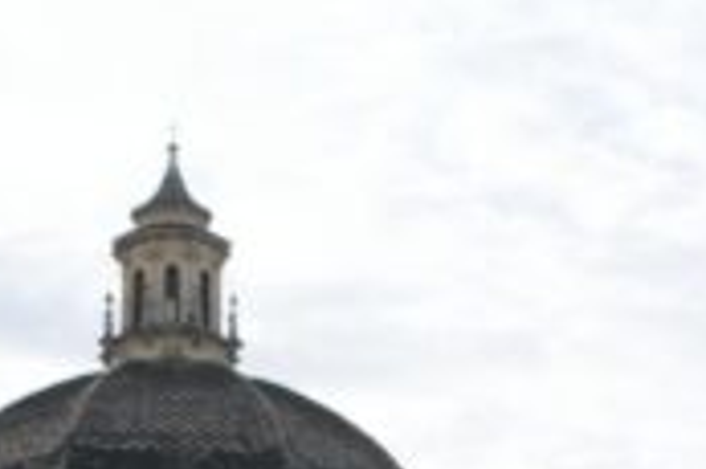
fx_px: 2449
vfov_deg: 10.5
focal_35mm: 125
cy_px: 716
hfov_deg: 16.4
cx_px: 273
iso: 100
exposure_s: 1/125
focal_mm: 24
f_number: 10
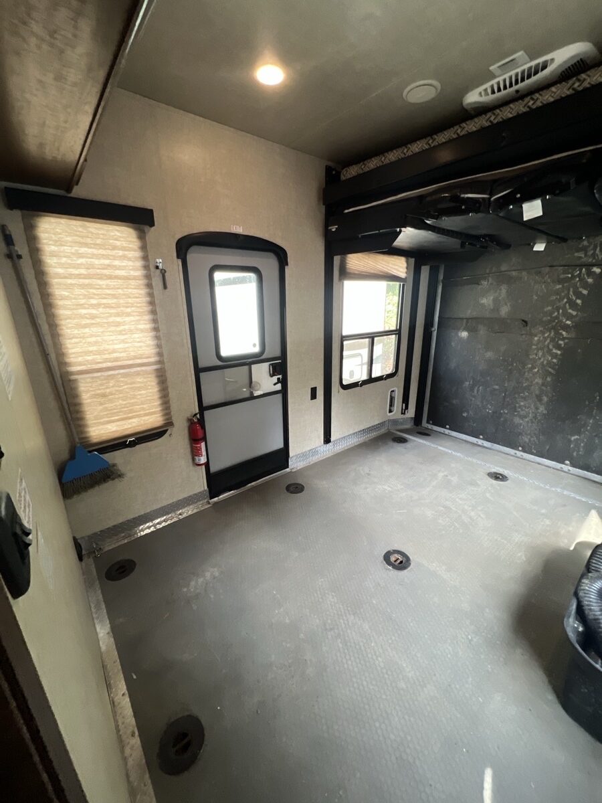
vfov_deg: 106.2
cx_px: 301
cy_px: 402
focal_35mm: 13
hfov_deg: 89.9
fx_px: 301
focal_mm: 1.57
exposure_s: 1/60
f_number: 1.8
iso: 400
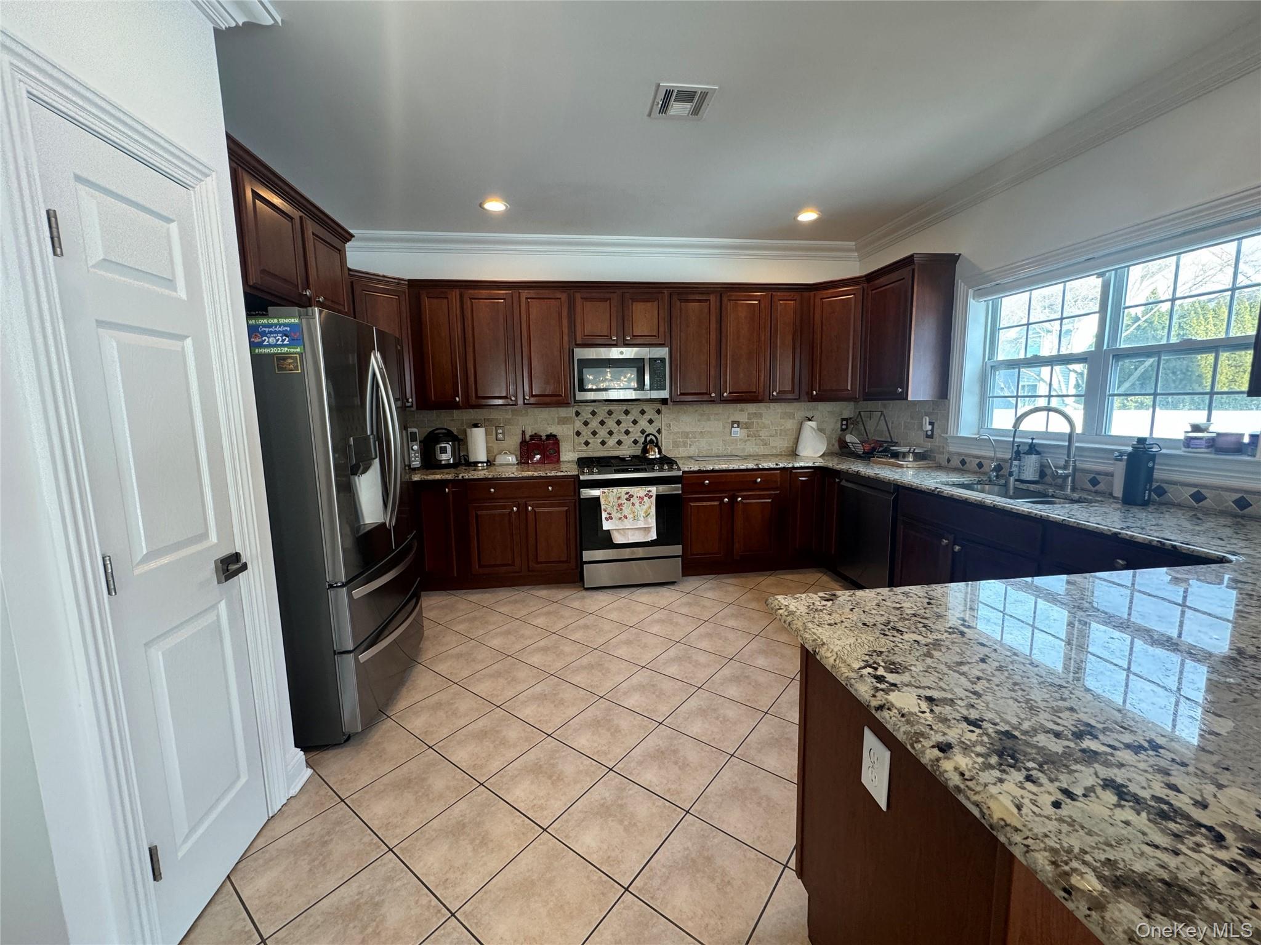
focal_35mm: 14
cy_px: 472
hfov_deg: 102.1
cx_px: 630
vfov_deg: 85.7
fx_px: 510
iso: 160
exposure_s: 1/60
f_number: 2.2
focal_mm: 2.22
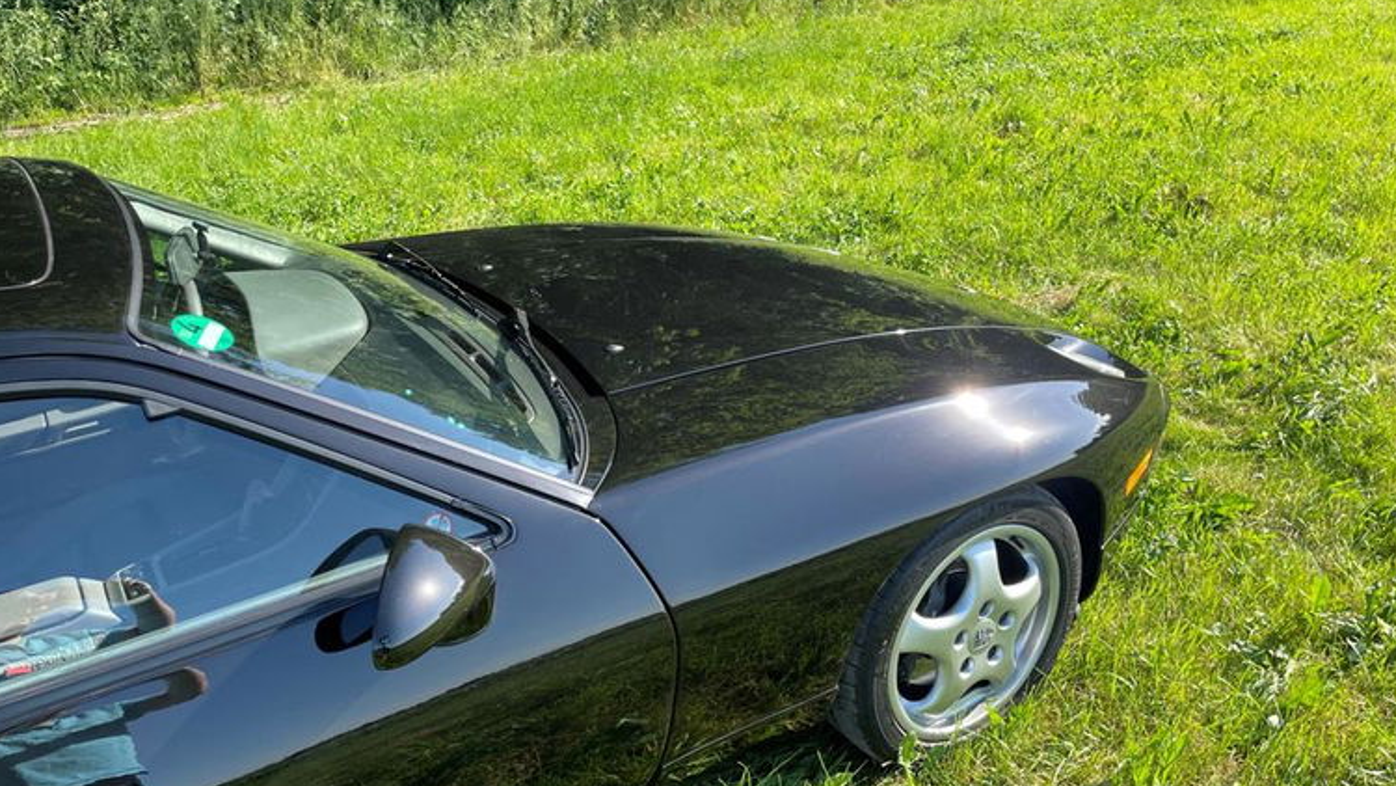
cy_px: 434
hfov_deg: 66.1
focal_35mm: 29
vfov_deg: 40.1
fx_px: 1074
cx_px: 705
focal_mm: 4.2
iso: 32
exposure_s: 1/754
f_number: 1.6
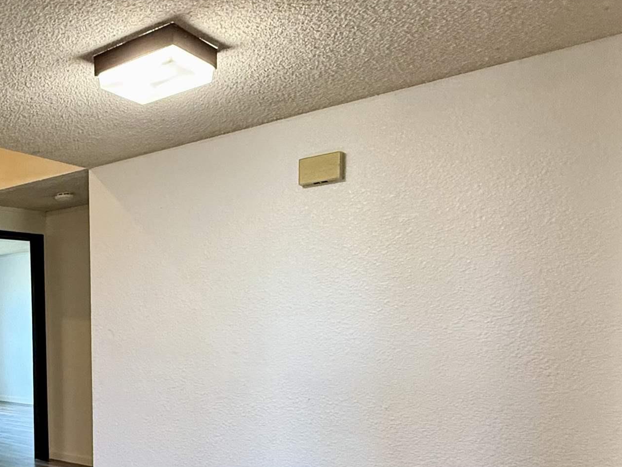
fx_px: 611
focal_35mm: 34
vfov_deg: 40.2
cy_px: 371
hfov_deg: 44.2
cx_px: -27
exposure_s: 1/60
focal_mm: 2.22
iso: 320
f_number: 2.2
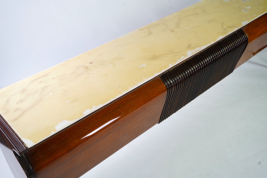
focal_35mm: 38
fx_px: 282
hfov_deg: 50.7
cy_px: 89
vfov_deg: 35.1
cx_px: 134
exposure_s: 1/80
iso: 800
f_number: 6.3
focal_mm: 38
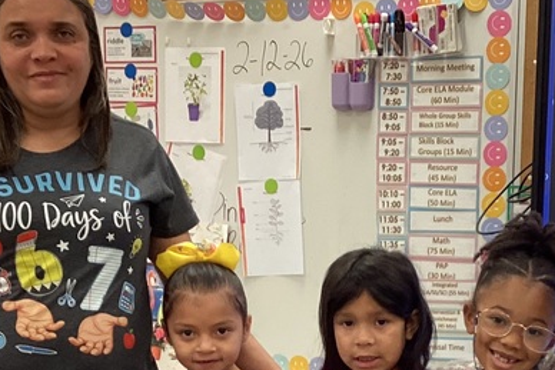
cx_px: 362
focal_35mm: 85
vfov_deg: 15.6
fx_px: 1311
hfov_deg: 23.8
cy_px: 426
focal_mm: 3.3
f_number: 2.4
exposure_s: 1/60
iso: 125
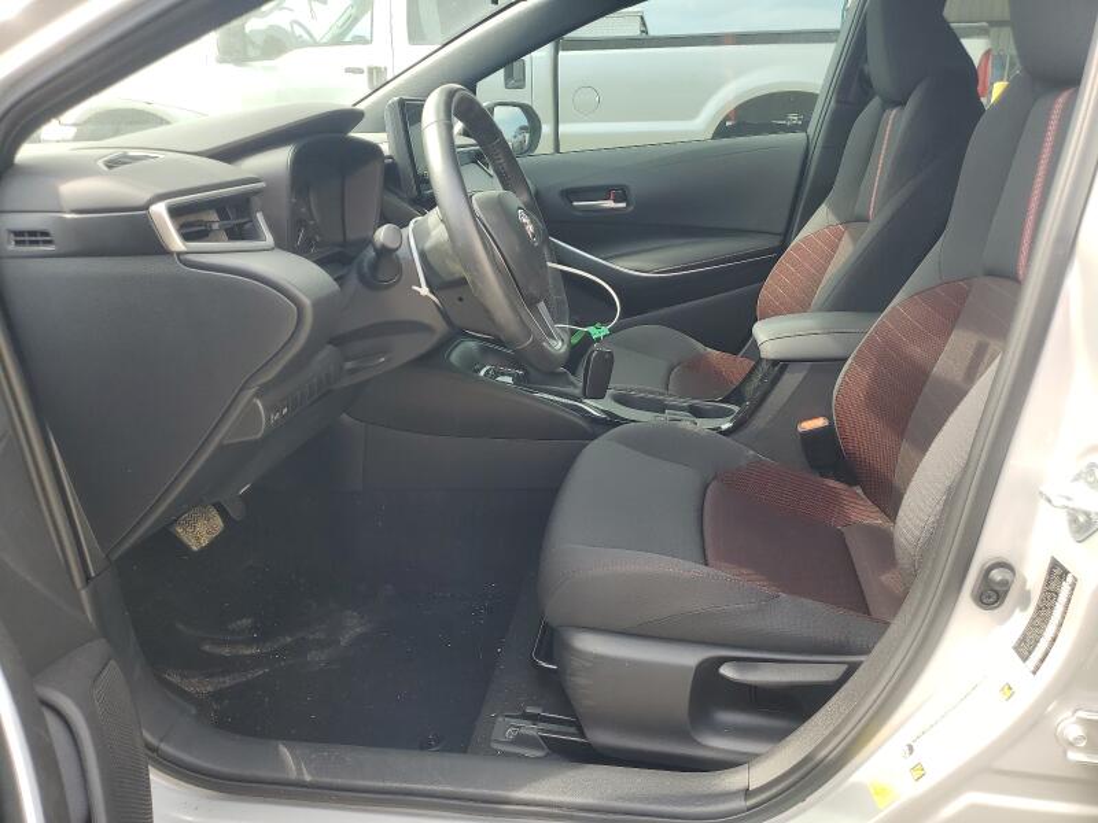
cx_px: 549
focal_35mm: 26
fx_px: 825
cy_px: 412
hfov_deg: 67.3
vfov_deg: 53.1
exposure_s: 1/303
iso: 50
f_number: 1.5
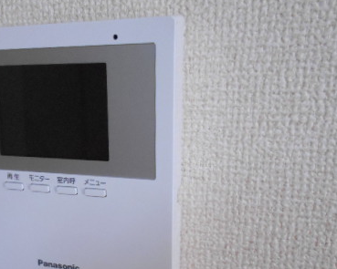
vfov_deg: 33.5
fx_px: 439
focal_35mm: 44
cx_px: 92
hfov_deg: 41.0
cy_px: 199
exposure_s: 1/80
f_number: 3.2
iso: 800
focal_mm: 4.6
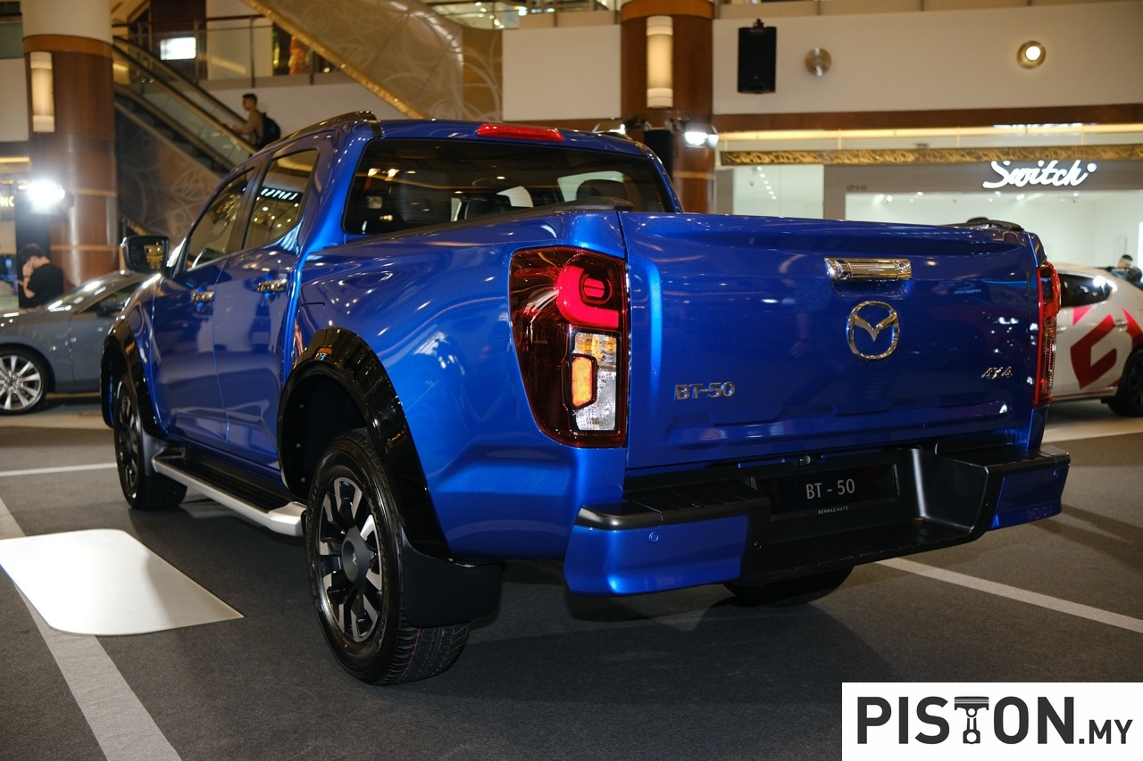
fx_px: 1111
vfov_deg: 37.8
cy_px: 380
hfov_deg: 54.4
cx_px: 572
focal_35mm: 35
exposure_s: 1/160
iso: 800
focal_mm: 23
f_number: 2.8
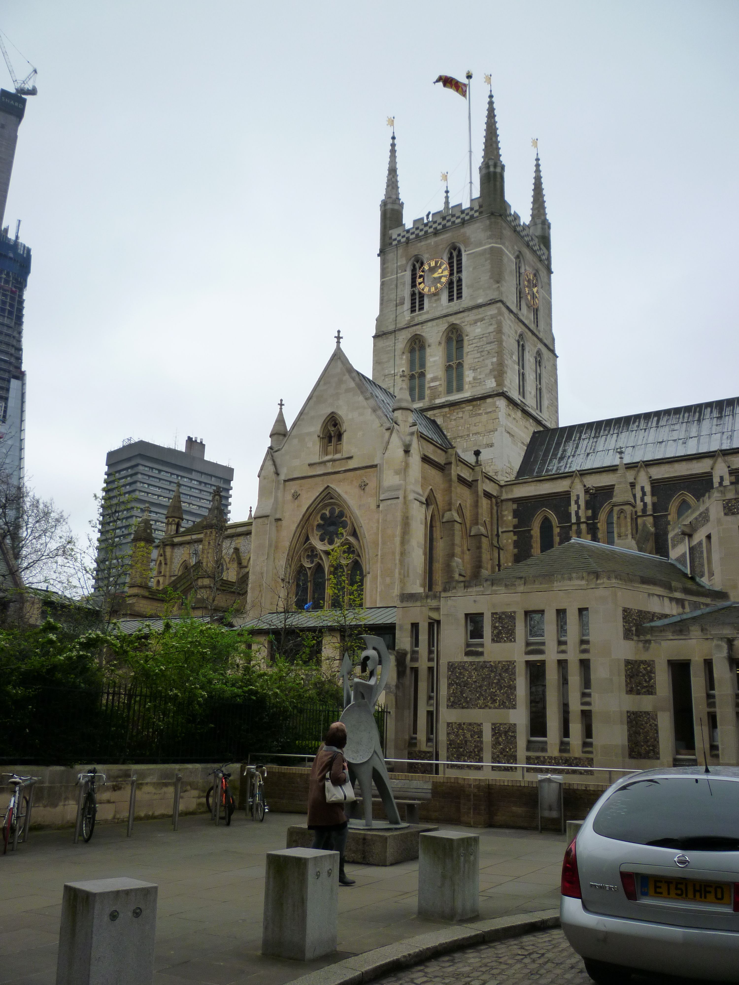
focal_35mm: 29
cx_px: 370
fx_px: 825
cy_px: 492
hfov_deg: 48.2
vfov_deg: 61.7
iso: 125
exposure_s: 1/400
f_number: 3.3
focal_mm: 5.2
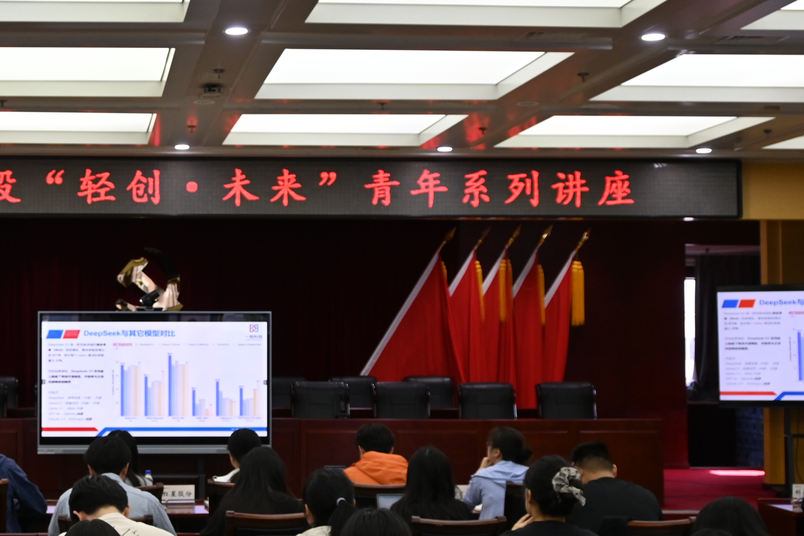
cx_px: 139
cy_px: 284
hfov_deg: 29.7
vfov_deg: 20.6
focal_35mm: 66
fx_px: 1474
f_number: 4
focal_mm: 22
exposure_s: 1/125
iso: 400
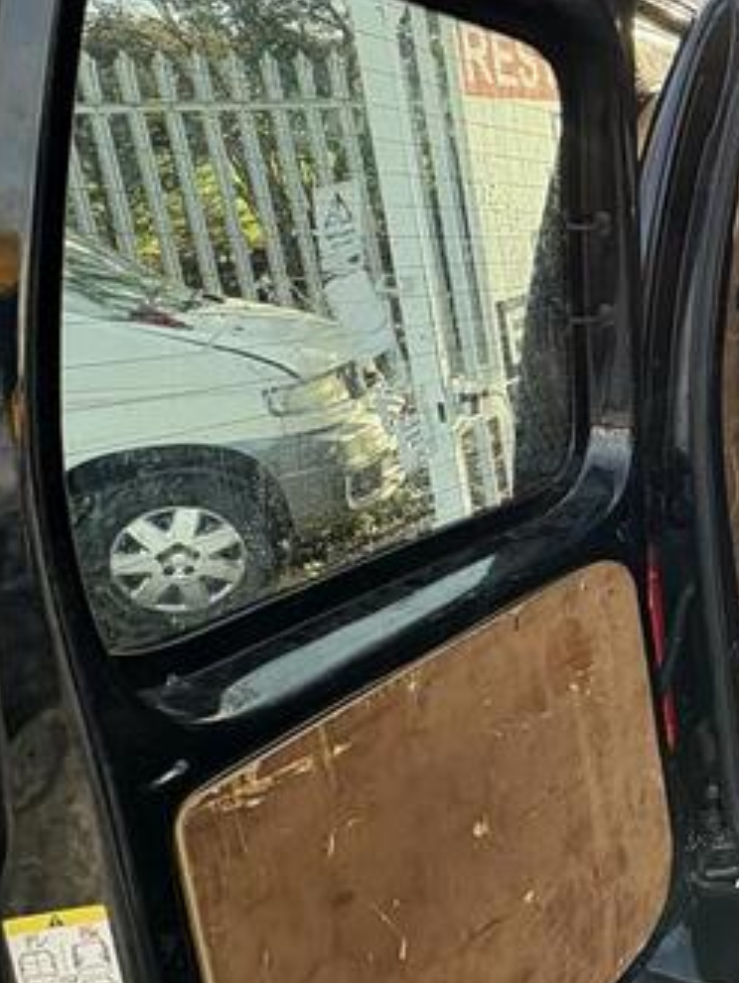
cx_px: 1067
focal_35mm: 38
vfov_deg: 48.5
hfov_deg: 27.8
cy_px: 375
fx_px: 1080
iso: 50
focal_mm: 2.22
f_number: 2.2
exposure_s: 1/224
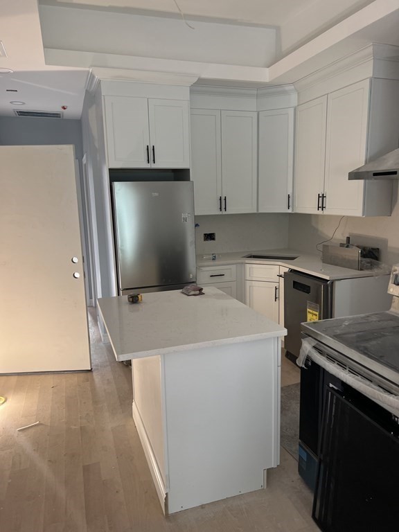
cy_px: 266
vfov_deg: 67.3
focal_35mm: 26
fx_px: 400
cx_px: 200
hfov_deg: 53.1
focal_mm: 5.7
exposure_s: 1/60
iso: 80
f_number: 1.5
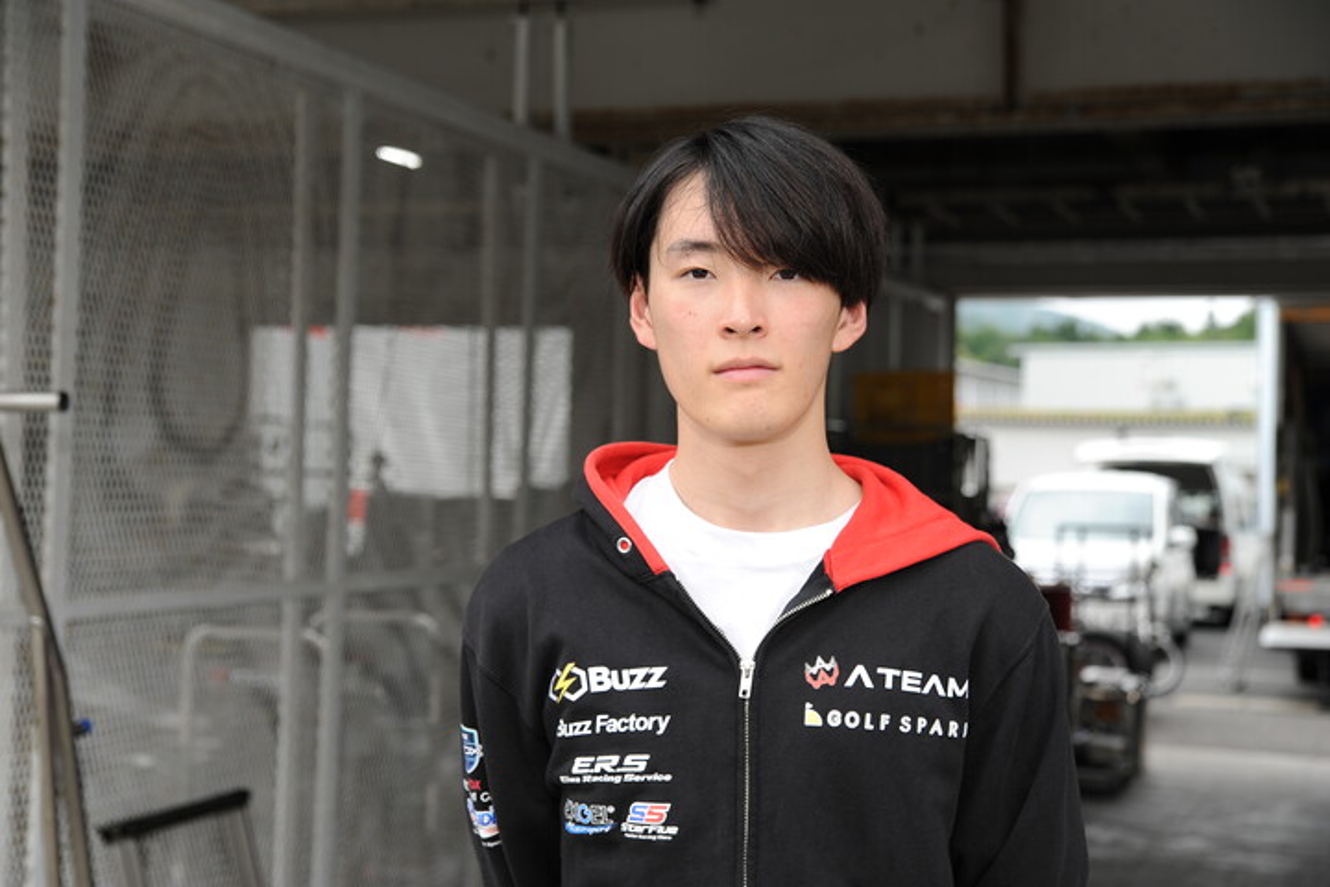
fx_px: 2216
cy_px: 444
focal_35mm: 60
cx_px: 665
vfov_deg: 22.6
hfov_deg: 33.4
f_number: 4.8
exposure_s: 1/90
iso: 200
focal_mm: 60
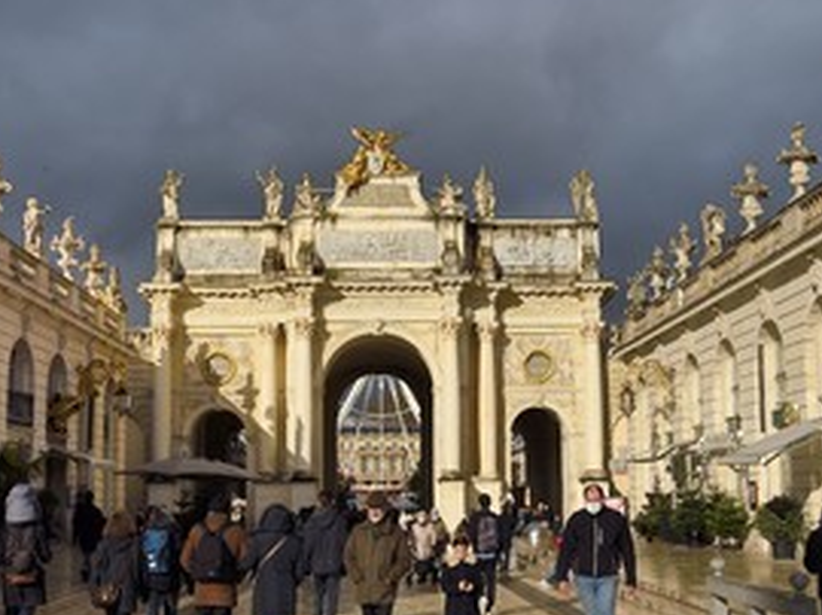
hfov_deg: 35.6
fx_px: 1281
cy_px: 353
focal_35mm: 54
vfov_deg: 27.0
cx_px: 391
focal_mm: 36
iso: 200
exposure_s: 1/1000
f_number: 8
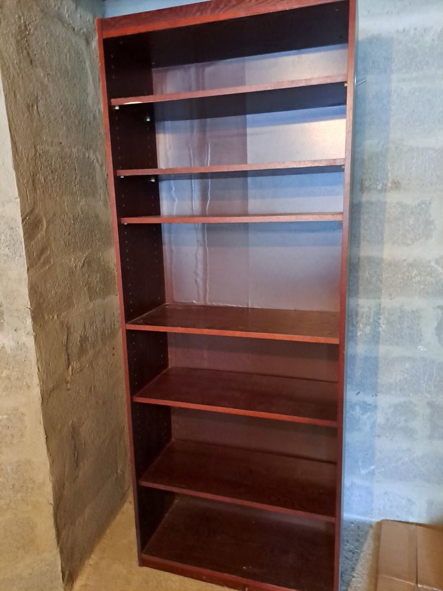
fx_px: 410
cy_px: 296
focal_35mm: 24
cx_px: 222
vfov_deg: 71.6
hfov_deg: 56.8
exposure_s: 1/20
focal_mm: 5.23
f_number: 1.8
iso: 640
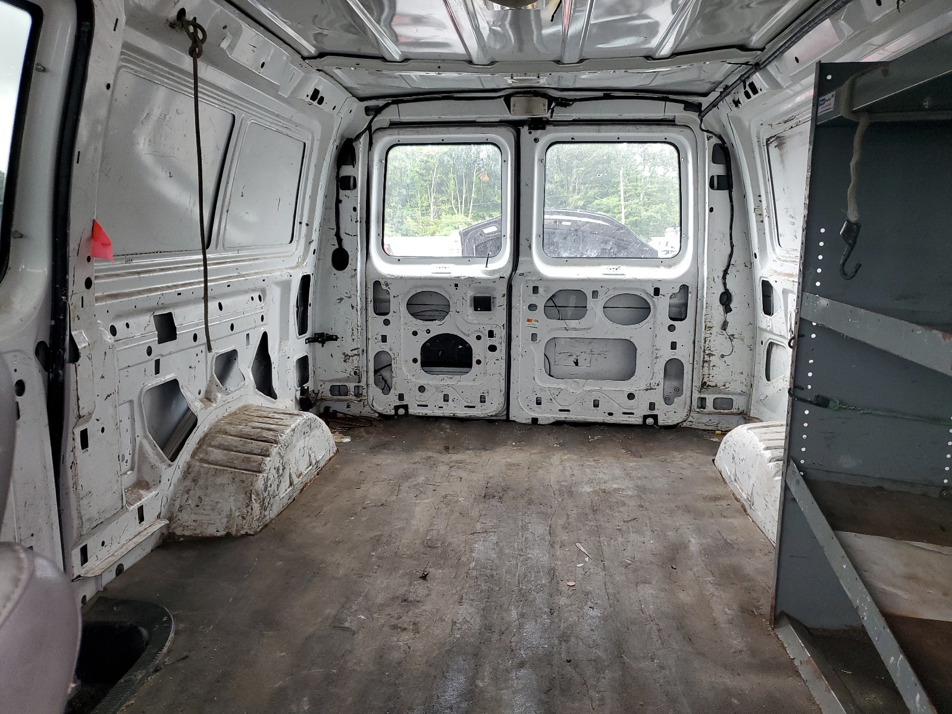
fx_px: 715
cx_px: 476
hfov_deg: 67.3
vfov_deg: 53.1
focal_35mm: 26
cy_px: 357
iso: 98
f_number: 1.5
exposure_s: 1/120
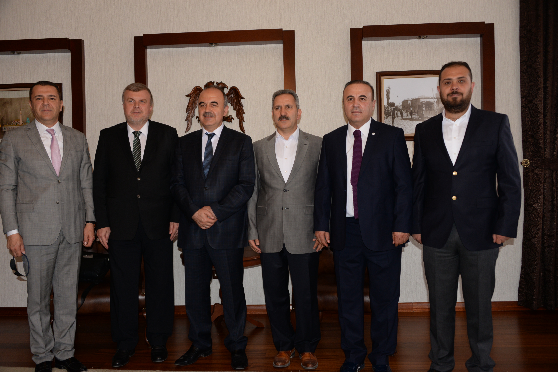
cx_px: 279
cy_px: 186
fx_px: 496
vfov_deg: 41.1
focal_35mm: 32
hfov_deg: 58.7
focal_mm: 32
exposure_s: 1/200
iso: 800
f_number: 3.8
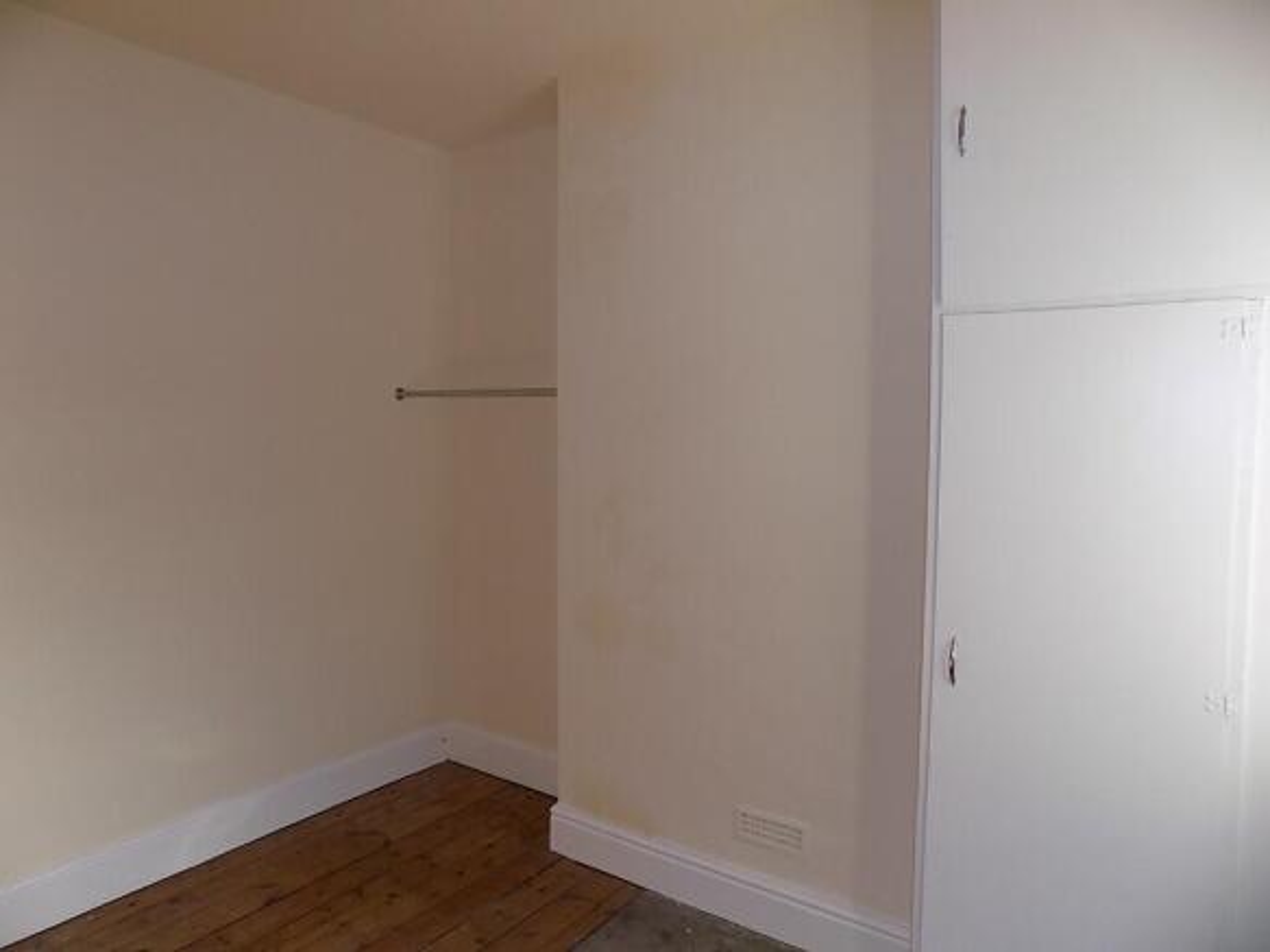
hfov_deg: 73.9
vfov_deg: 58.9
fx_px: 844
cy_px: 476
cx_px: 635
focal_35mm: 23
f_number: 3.1
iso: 80
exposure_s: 1/100
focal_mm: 4
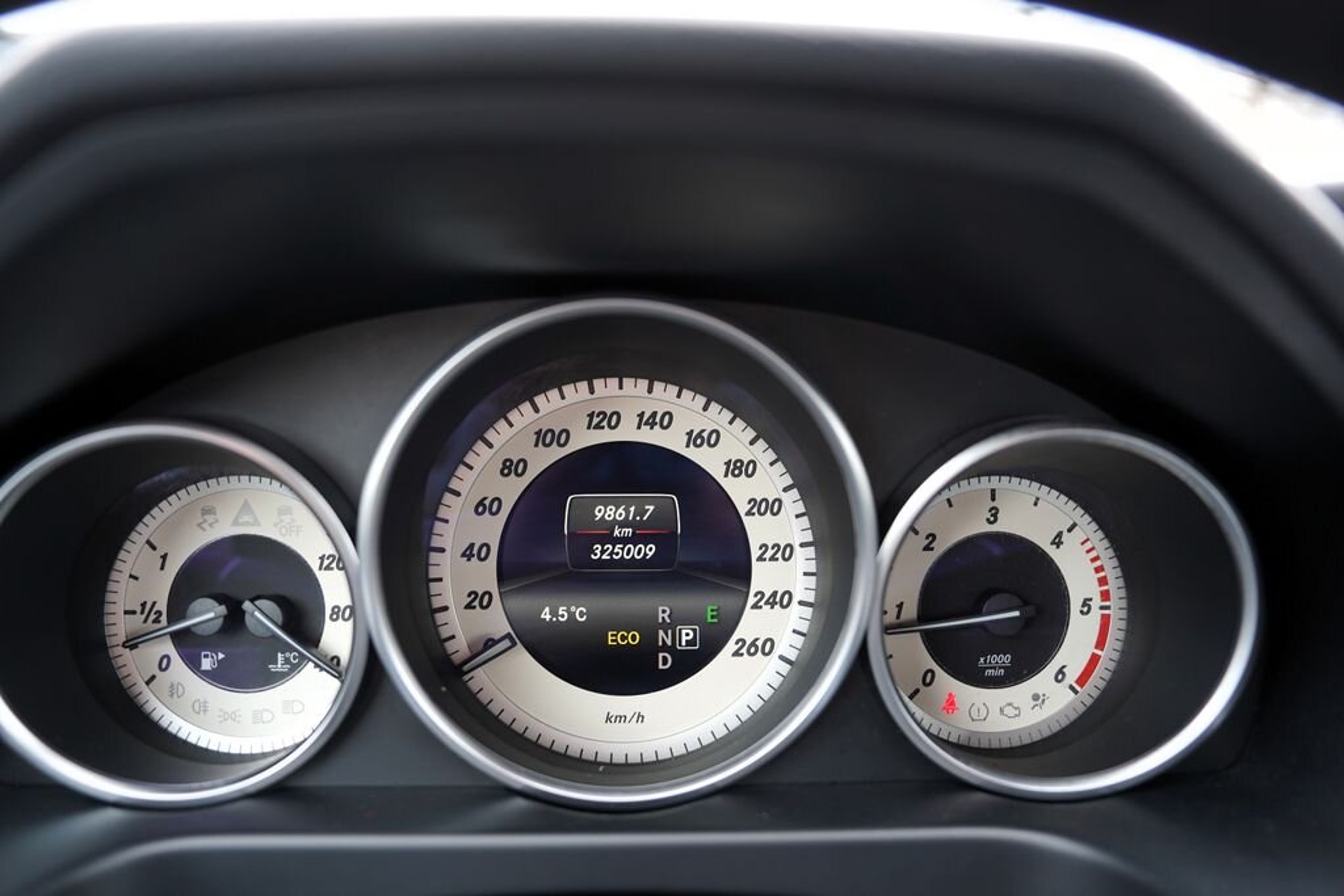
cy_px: 448
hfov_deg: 69.4
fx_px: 971
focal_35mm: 26
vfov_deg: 49.6
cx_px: 672
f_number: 2.8
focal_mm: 26
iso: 125
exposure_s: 1/30
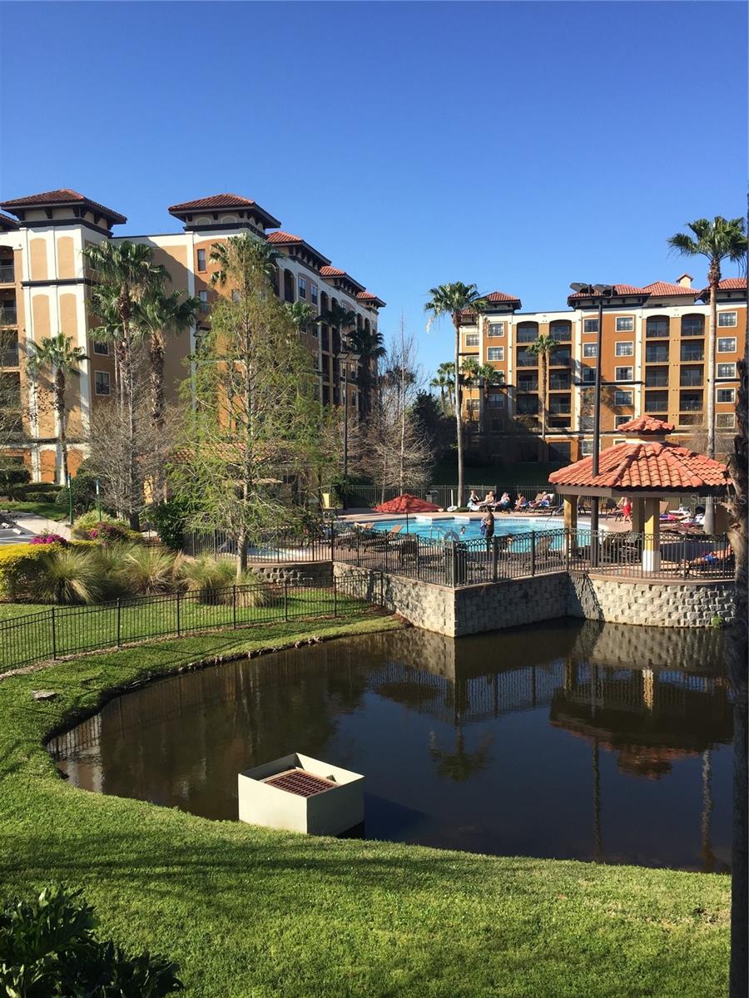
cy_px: 499
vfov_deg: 61.7
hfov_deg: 48.2
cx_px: 374
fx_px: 837
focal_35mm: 29
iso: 32
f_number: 2.2
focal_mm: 4.15
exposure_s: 1/1068
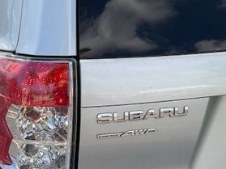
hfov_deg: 22.1
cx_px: 162
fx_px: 574
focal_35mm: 88
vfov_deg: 16.8
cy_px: 82
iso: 100
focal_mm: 6.76
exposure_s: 1/3279
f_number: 1.78
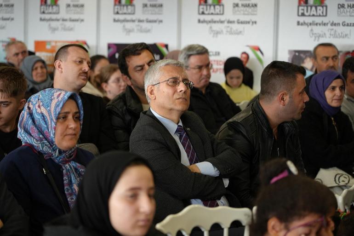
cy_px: 118
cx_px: 177
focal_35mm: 105
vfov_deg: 13.0
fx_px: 1032
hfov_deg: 19.5
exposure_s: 1/160
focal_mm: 105
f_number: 4
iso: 1250
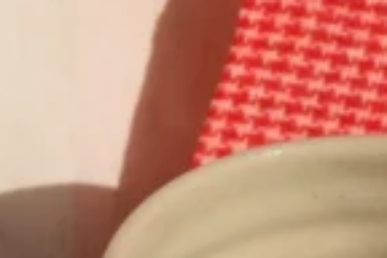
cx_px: 465
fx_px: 3699
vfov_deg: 4.0
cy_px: 425
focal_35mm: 344
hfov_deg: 6.0
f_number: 13
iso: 200
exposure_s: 1/640
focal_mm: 55
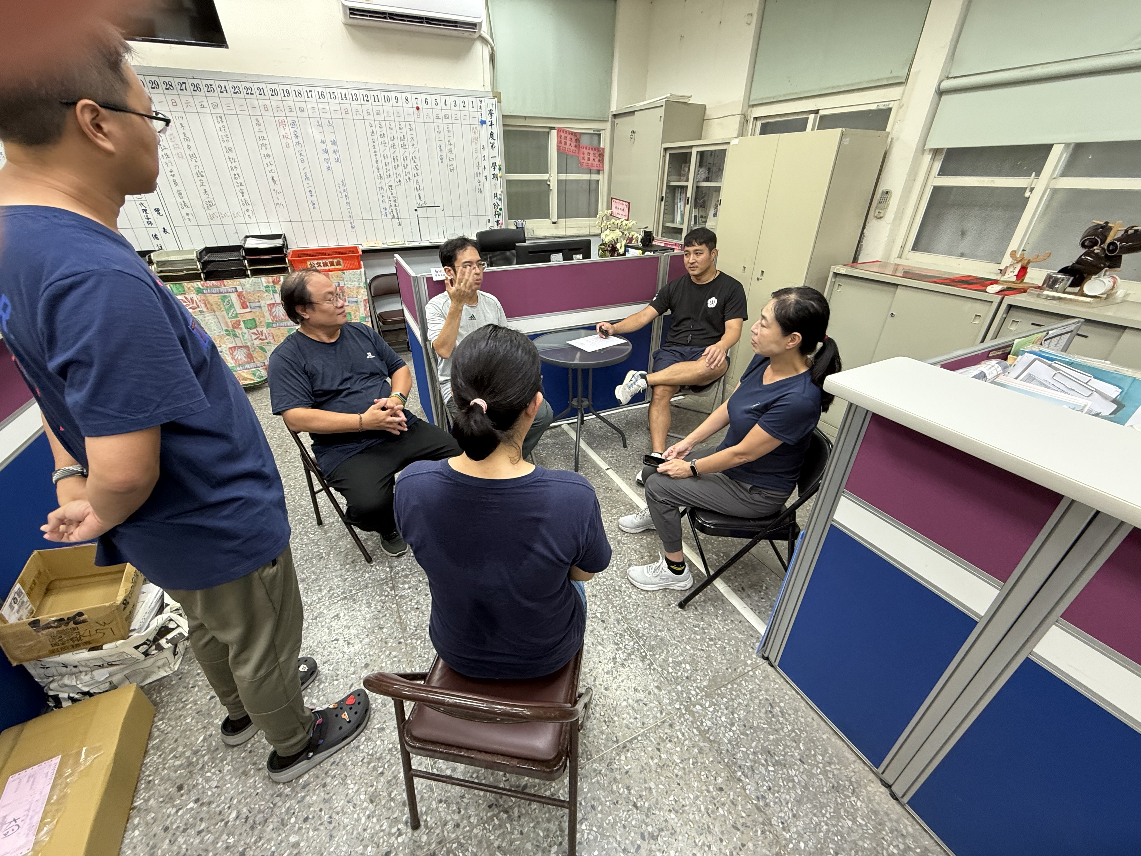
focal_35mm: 14
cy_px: 428
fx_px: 461
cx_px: 570
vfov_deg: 85.7
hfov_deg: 102.1
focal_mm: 2.22
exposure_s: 1/60
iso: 200
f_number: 2.2
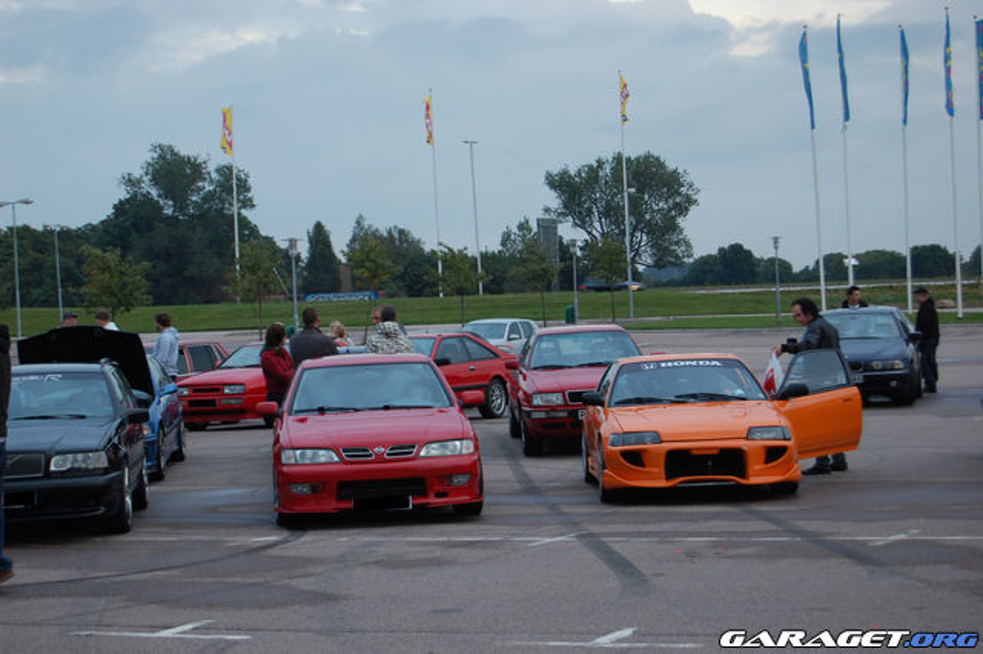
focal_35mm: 82
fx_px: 2251
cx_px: 492
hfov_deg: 24.6
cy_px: 327
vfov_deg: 16.5
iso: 400
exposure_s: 1/50
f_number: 5.6
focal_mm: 55
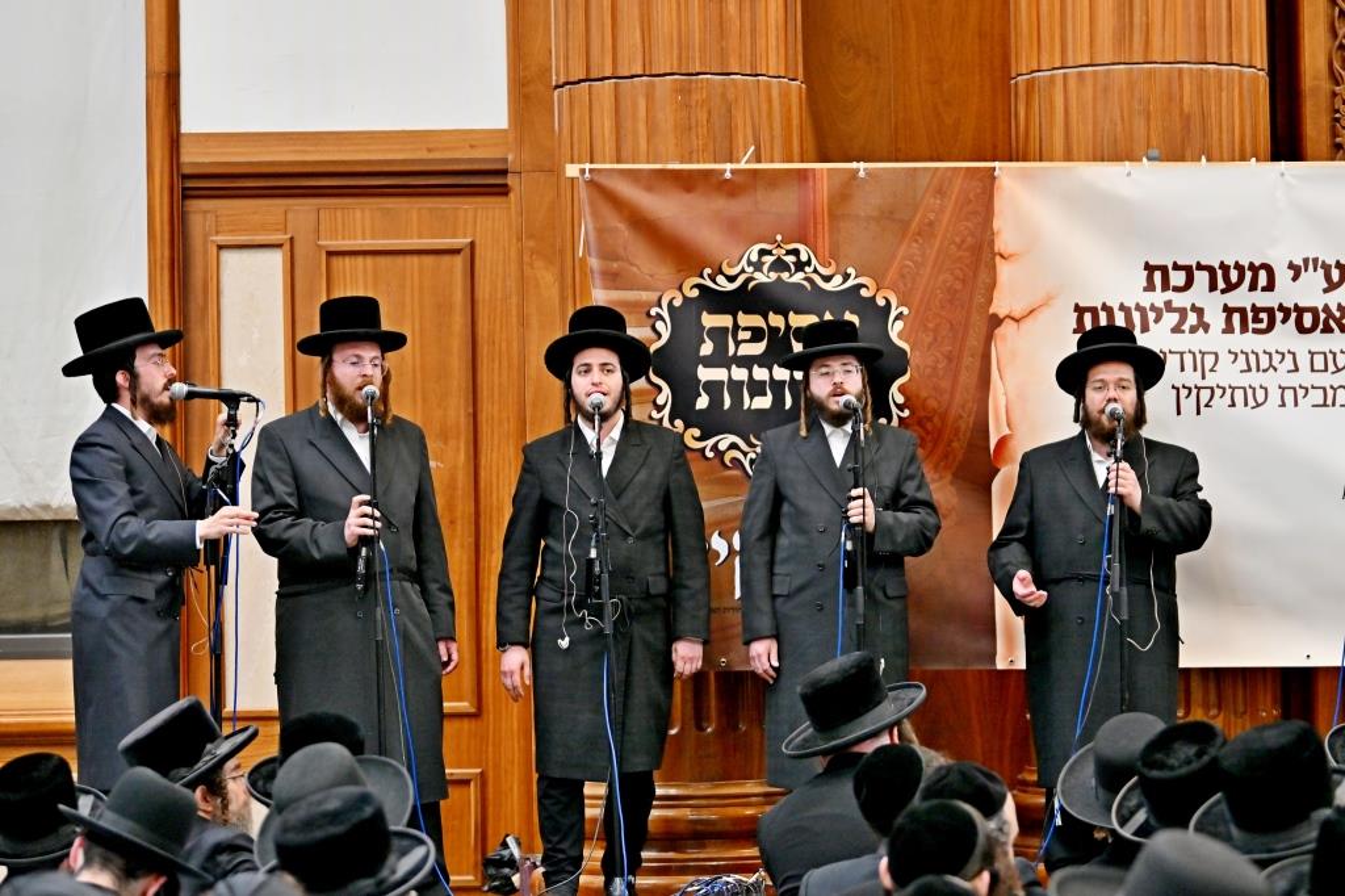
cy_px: 448
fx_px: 4370
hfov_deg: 17.5
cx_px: 672
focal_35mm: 117
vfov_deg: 11.7
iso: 320
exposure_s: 1/160
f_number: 2.8
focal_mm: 78
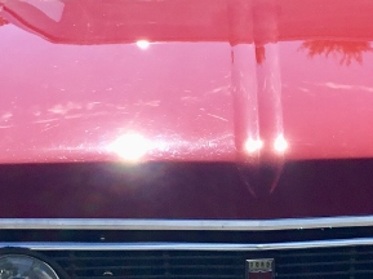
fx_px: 1184
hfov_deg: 17.8
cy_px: 180
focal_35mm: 110
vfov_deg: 13.4
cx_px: 290
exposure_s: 1/849
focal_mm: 3.3
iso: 25
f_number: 2.4
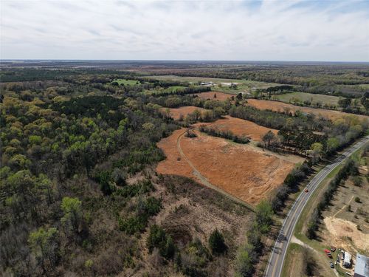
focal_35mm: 24
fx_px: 256
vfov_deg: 56.8
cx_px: 184
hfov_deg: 71.6
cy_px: 138
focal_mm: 8.67
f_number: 1.8
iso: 100
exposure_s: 1/1250
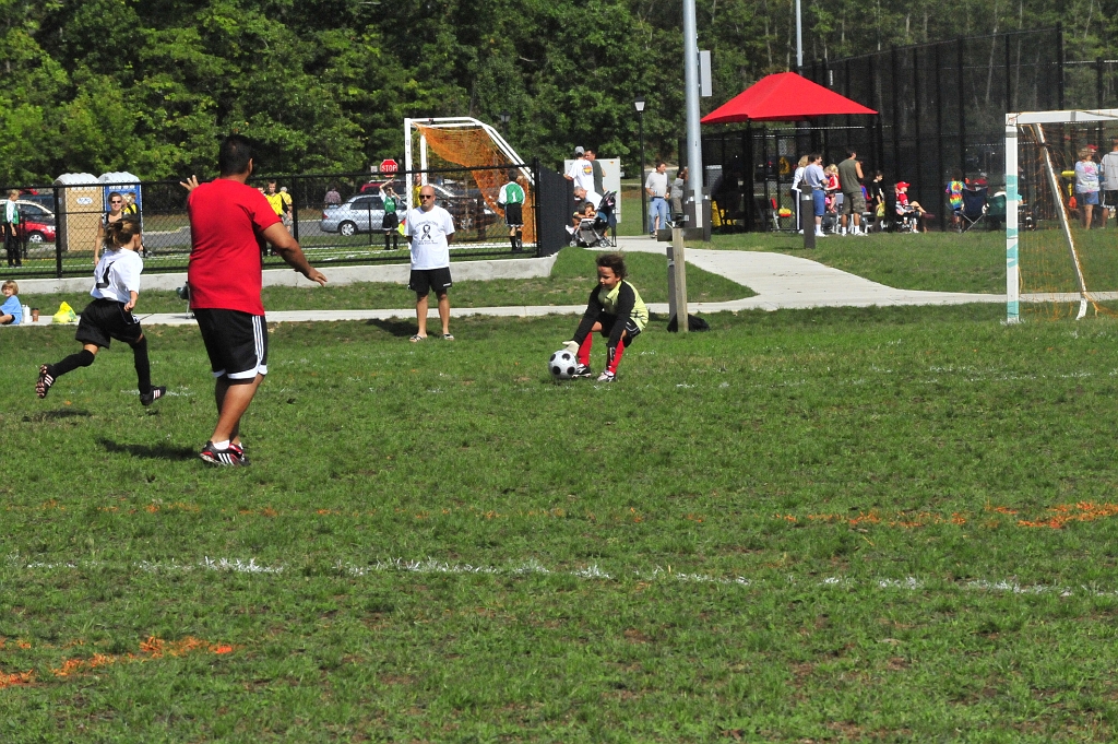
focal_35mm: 175
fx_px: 5430
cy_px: 372
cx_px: 559
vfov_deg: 7.8
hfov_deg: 11.8
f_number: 22
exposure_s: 1/4000
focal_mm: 175
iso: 6400
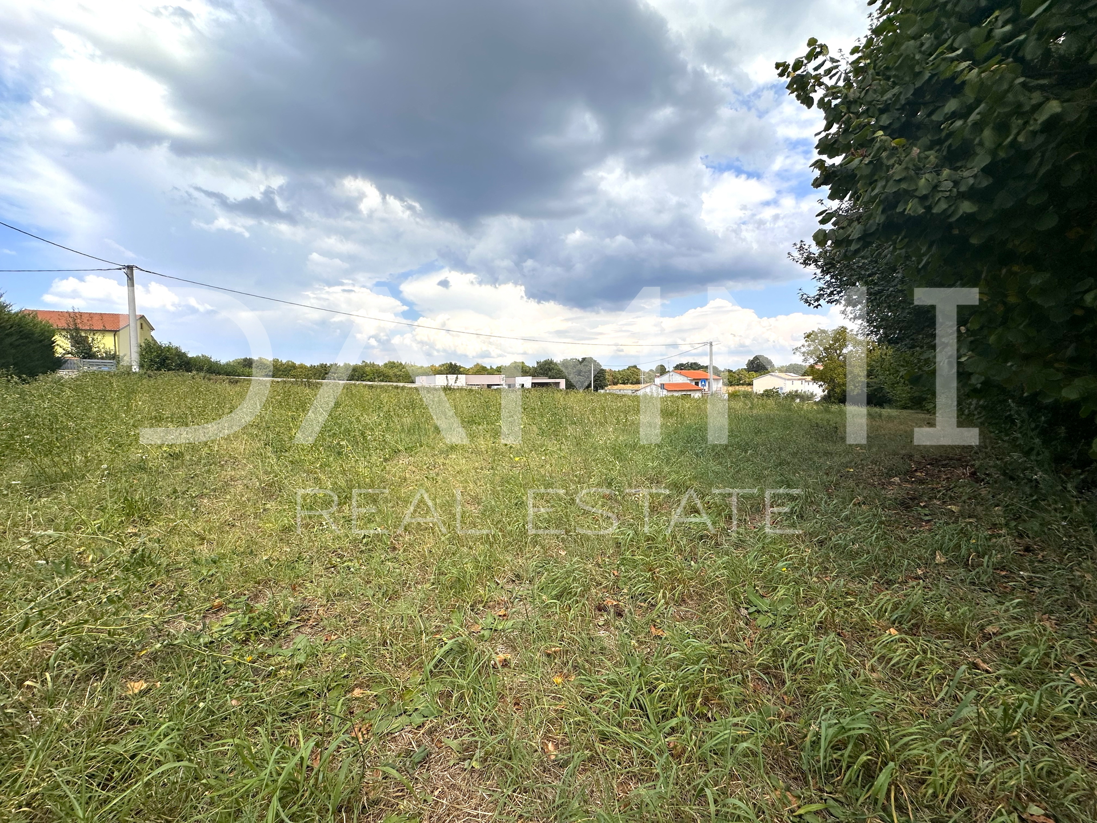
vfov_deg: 85.7
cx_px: 548
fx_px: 444
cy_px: 412
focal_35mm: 14
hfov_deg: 102.1
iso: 40
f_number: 2.2
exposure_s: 1/2092
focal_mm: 2.22
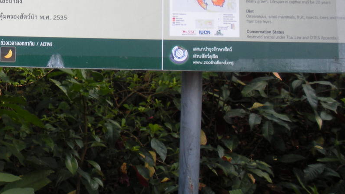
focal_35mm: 79
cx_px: 3
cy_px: 17
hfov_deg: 25.6
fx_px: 723
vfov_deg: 15.1
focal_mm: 6.3
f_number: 3.5
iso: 64
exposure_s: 1/71.1
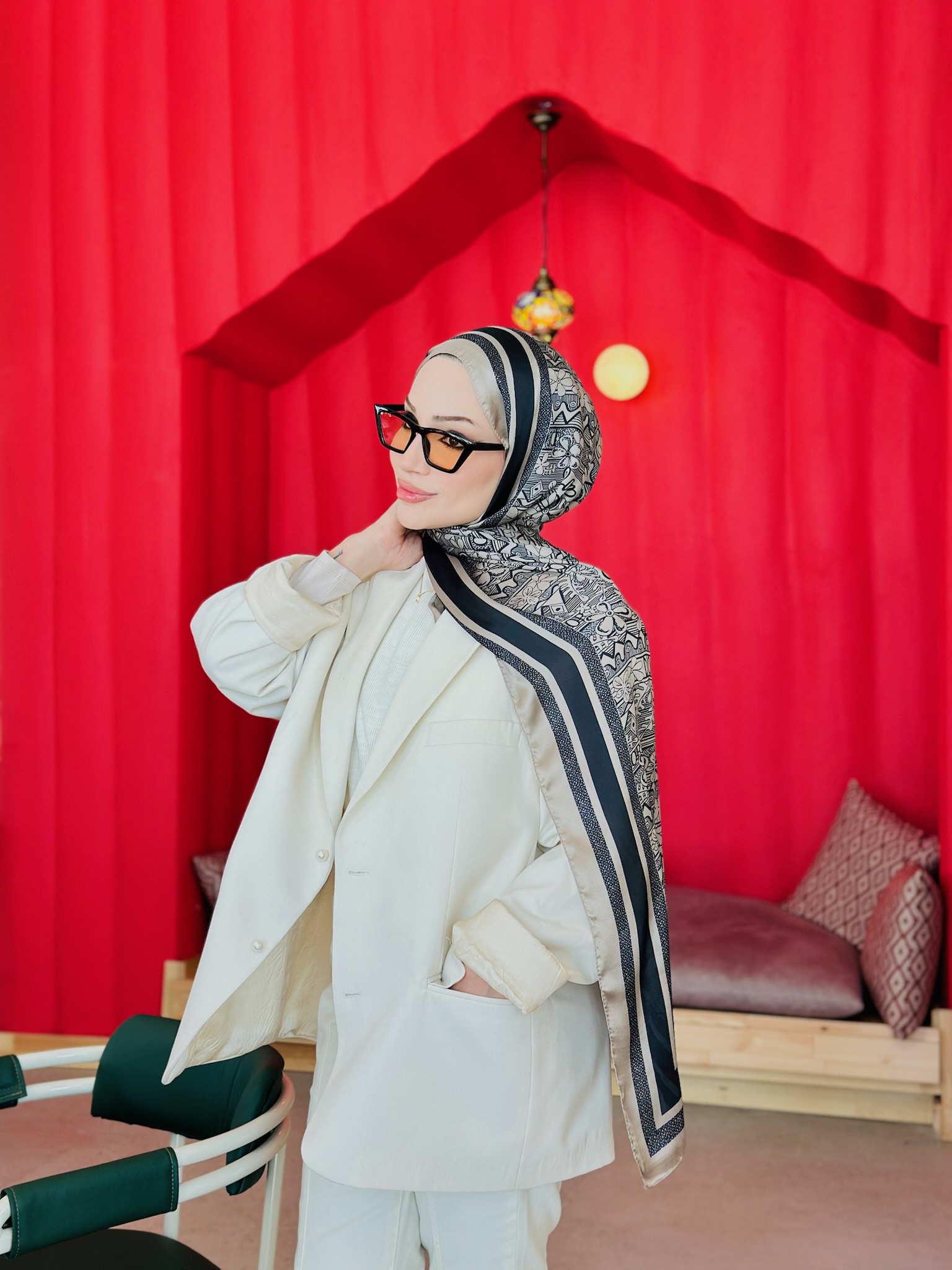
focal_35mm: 48
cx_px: 476
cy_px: 635
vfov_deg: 39.7
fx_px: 1760
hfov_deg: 30.3
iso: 64
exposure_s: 1/100
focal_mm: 6.86
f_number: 1.78
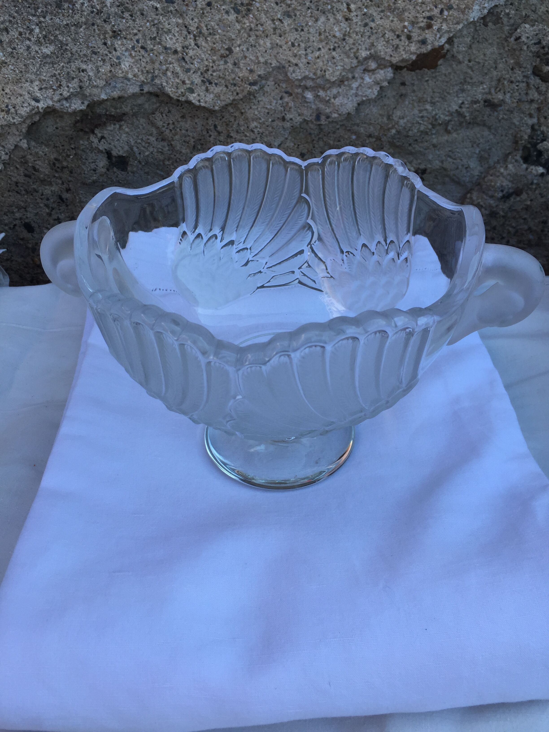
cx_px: 274
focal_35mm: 29
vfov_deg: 61.7
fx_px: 613
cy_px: 366
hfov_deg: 48.2
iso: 32
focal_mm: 4.15
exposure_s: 1/501
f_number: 2.2
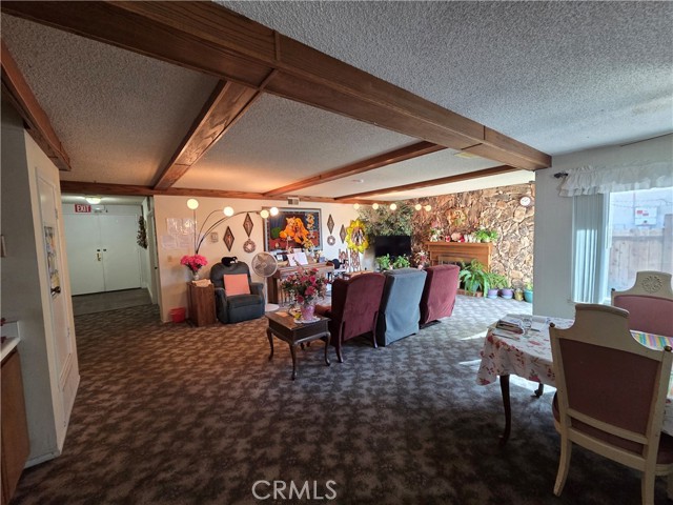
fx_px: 253
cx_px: 336
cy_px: 252
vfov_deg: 89.9
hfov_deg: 106.2
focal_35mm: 13
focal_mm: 2.2
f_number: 2.2
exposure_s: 1/60
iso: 320
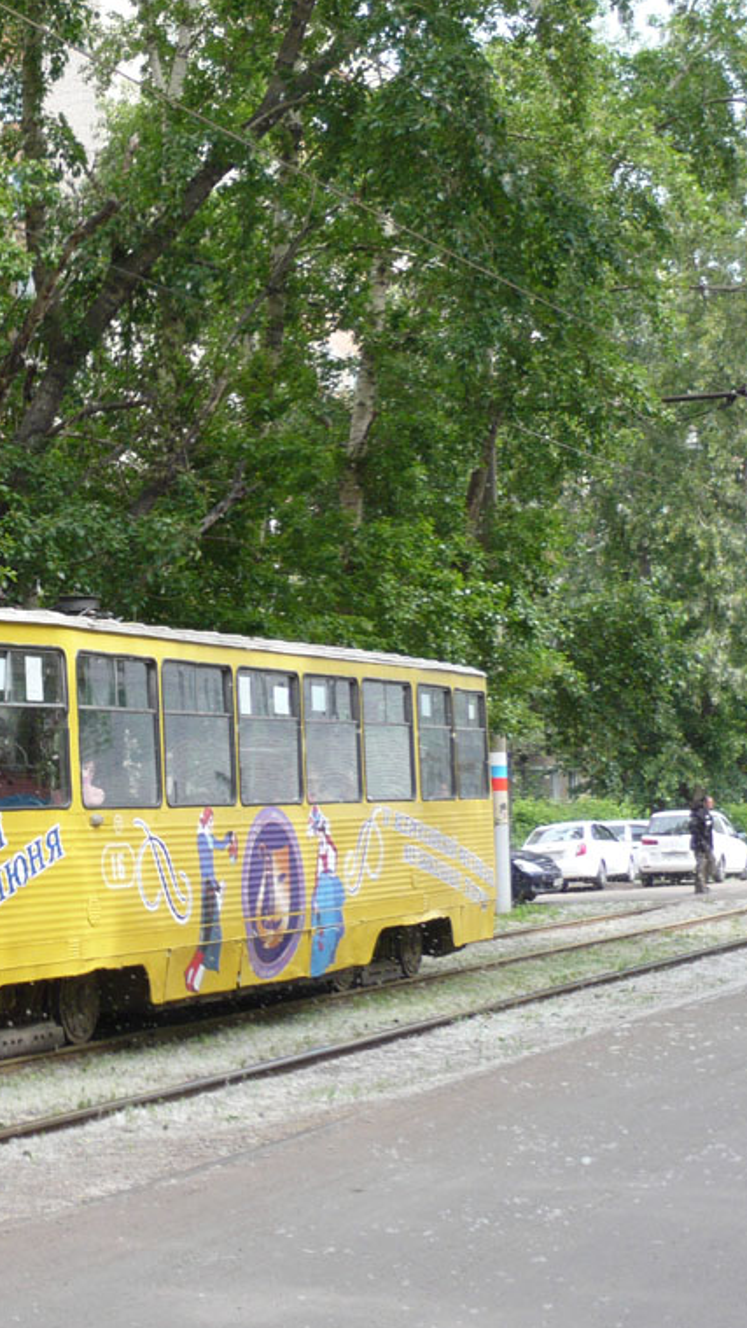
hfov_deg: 15.7
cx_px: -80
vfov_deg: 28.2
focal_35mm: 75
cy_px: 663
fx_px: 2641
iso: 100
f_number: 3.8
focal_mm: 8.4
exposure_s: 1/160
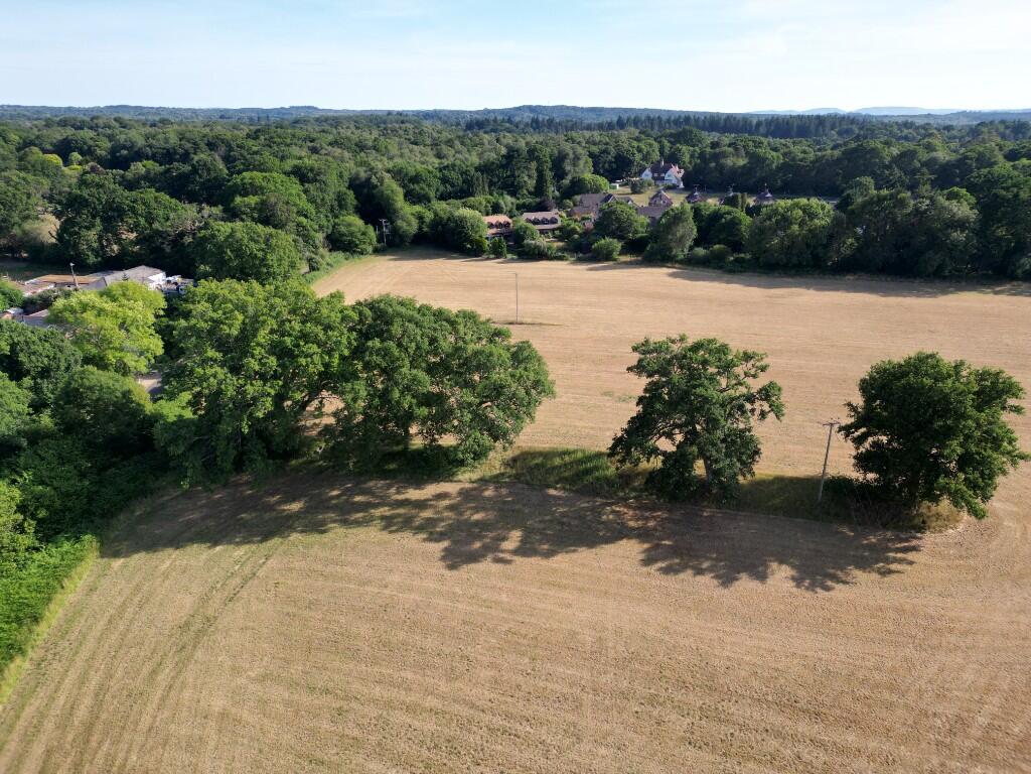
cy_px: 387
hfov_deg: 71.6
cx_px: 516
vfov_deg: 56.8
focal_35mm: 24
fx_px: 715
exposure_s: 1/1500
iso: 110
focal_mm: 6.72
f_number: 1.7
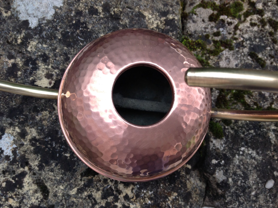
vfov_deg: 40.6
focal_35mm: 35
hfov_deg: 52.7
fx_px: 281
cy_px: 104
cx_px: 139
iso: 64
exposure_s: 1/40
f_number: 2.4
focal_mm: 4.28
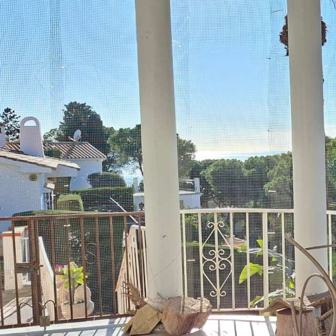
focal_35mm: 53
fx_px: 582
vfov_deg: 32.2
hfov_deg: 27.9
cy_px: 191
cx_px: 410
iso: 50
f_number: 1.8
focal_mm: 5.54
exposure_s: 1/754
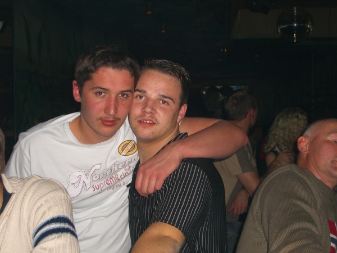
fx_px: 555
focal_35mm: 57
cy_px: 126
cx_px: 168
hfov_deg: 33.8
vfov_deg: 25.7
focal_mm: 11.8
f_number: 3.6
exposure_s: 1/60
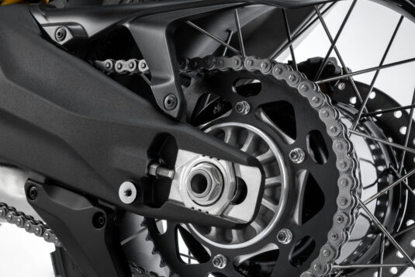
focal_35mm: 61
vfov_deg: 22.2
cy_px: 174
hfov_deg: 32.9
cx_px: 195
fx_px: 703
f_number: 13
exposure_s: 1/125
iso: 100
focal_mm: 46
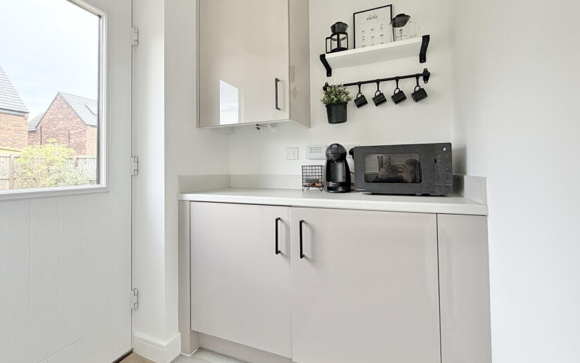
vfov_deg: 64.8
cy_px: 161
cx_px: 255
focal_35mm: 18
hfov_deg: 90.7
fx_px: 285
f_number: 2.2
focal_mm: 2.22
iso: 125
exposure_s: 1/121
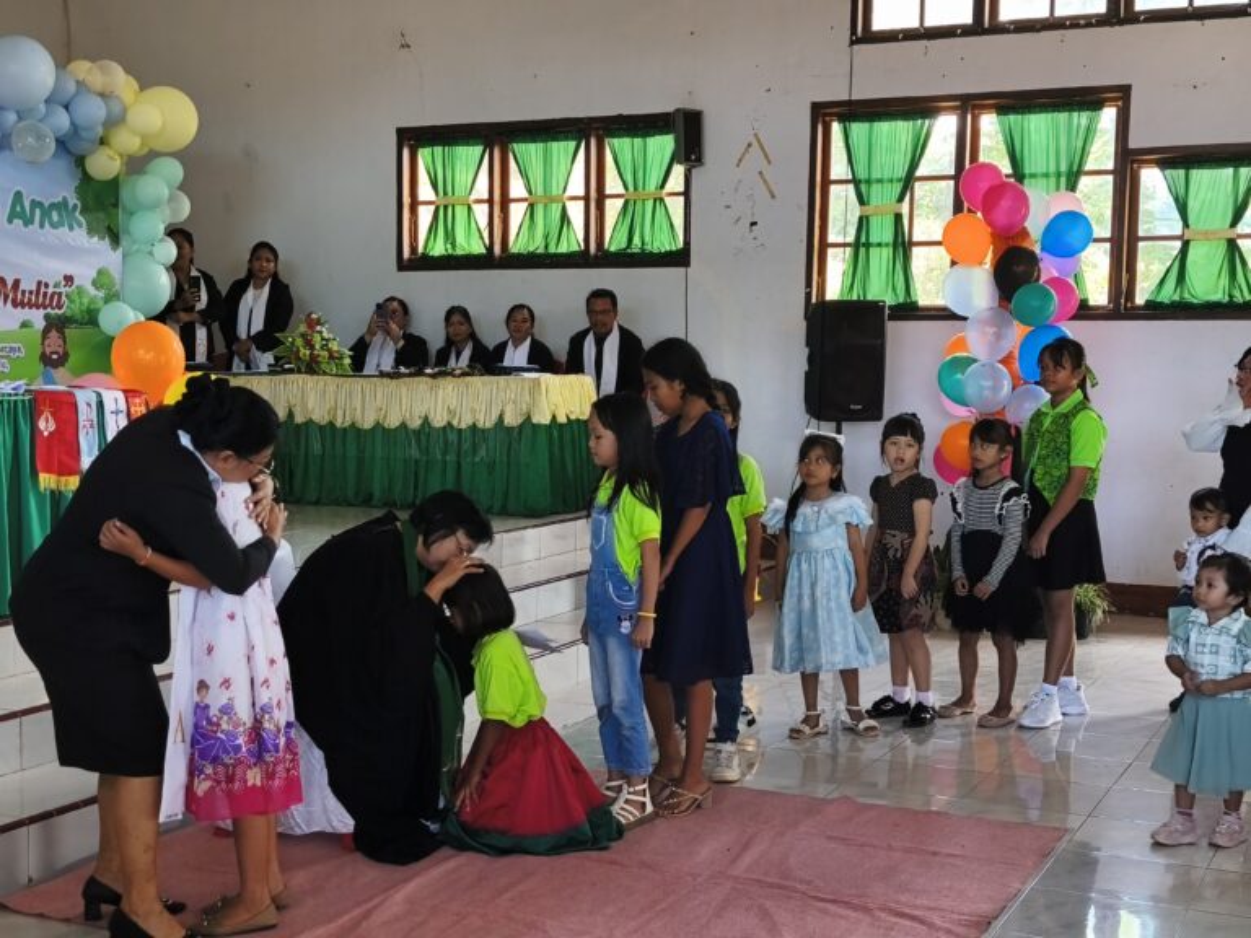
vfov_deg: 31.5
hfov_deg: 41.2
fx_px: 1662
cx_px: 626
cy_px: 469
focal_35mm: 46
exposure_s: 1/100
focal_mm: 6.18
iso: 160
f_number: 1.65
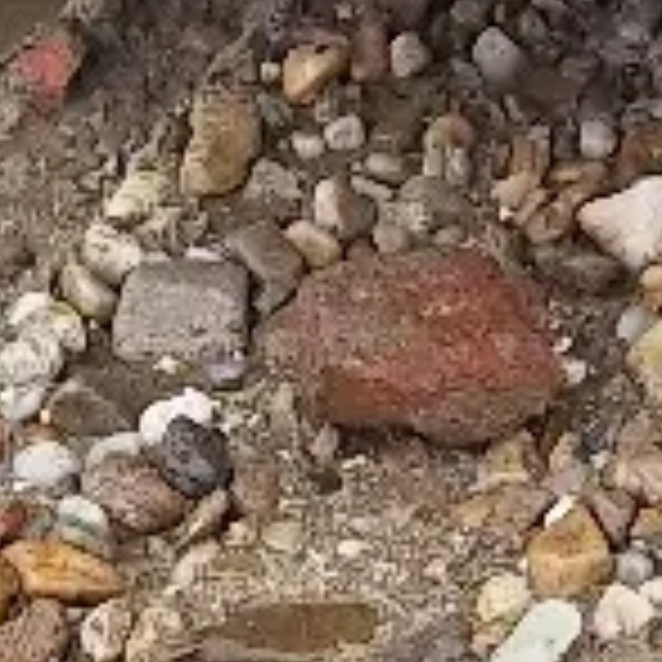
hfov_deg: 8.6
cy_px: -993
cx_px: 1653
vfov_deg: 8.6
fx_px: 3981
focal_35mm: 184
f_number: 1.8
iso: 40
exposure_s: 1/110
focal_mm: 5.54
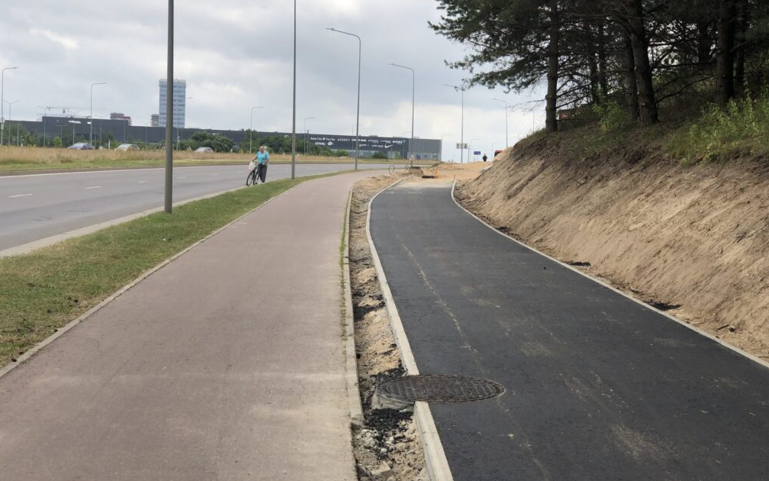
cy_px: 199
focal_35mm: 56
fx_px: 1174
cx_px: 387
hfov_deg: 36.3
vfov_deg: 23.1
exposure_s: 1/706
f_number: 2.4
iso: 16
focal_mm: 6
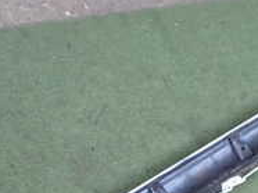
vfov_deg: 14.6
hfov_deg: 20.2
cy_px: 243
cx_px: 103
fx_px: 722
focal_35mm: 97
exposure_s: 1/100
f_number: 2.3
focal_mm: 5.4
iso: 200
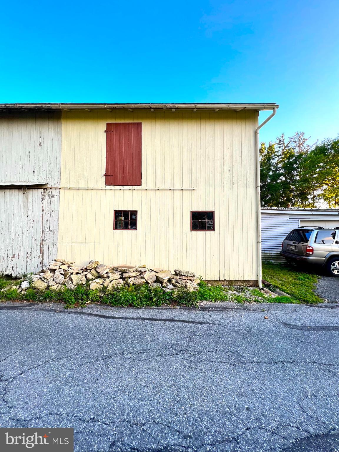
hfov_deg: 89.9
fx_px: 170
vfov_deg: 106.2
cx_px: 170
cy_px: 226
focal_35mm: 13
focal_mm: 1.57
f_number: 1.8
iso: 32
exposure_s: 1/149
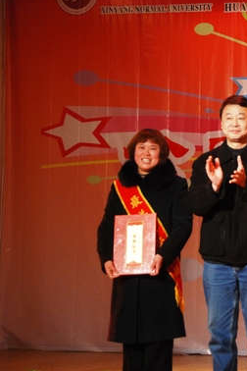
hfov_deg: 9.2
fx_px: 1523
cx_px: 286
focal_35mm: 148
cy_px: 192
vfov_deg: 13.9
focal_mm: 62
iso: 800
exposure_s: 1/100
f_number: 4.8
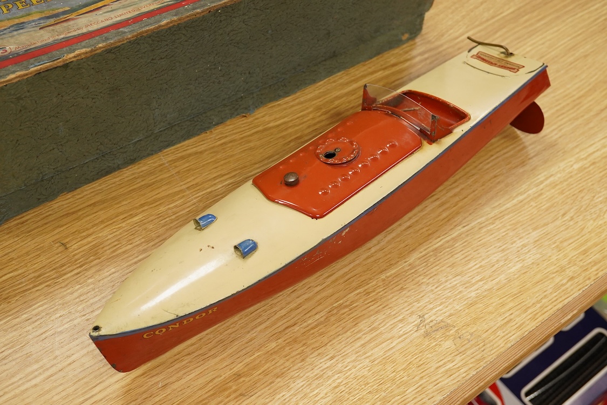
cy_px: 202
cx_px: 304
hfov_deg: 43.6
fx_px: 759
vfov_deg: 29.9
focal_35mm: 45
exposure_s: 1/160
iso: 2500
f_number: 10
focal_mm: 30
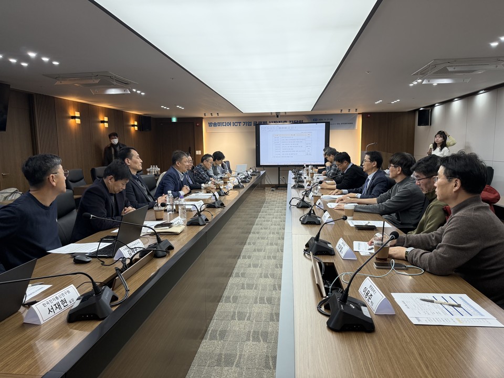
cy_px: 189
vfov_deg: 56.8
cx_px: 252
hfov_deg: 71.6
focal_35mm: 24
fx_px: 349
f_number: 1.78
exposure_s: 1/186
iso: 160
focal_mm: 6.76
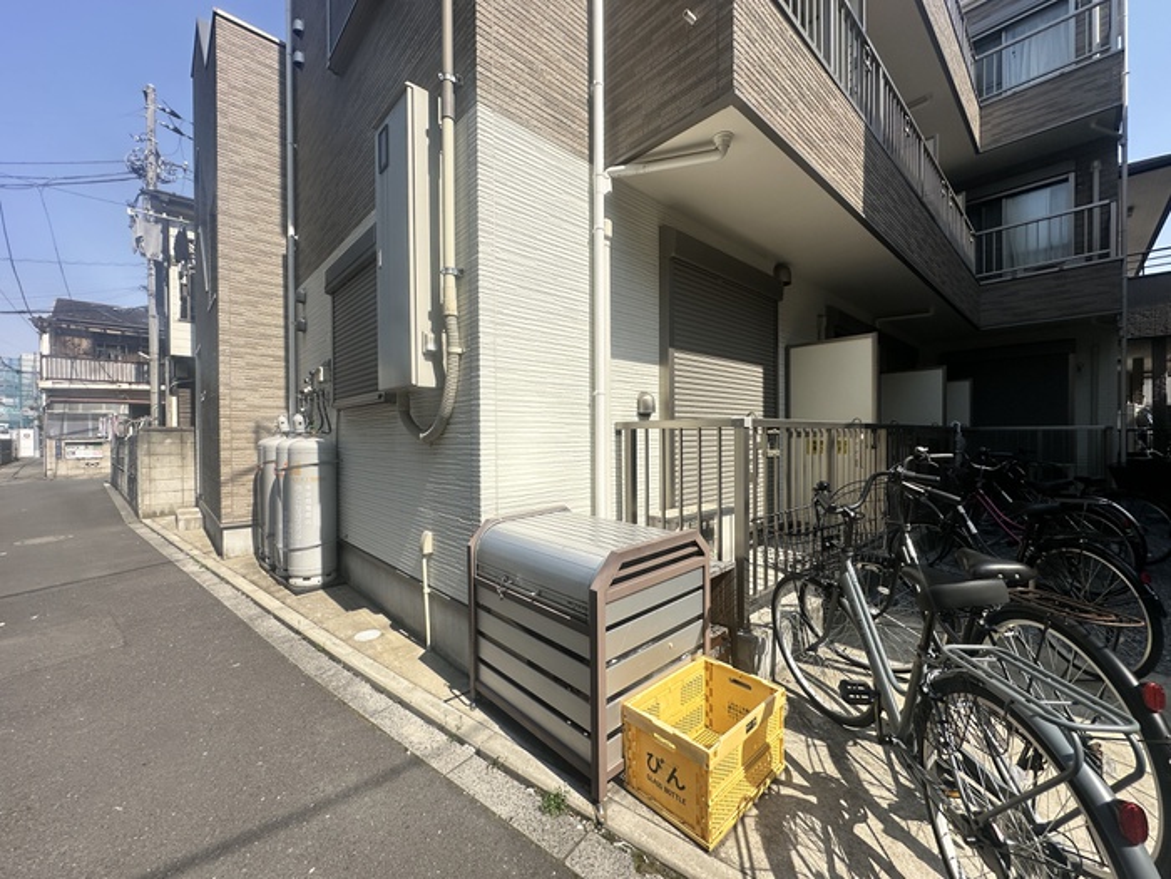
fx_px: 474
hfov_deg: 102.1
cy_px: 440
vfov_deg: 85.7
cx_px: 586
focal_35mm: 14
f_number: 2.2
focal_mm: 2.22
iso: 50
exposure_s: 1/2747
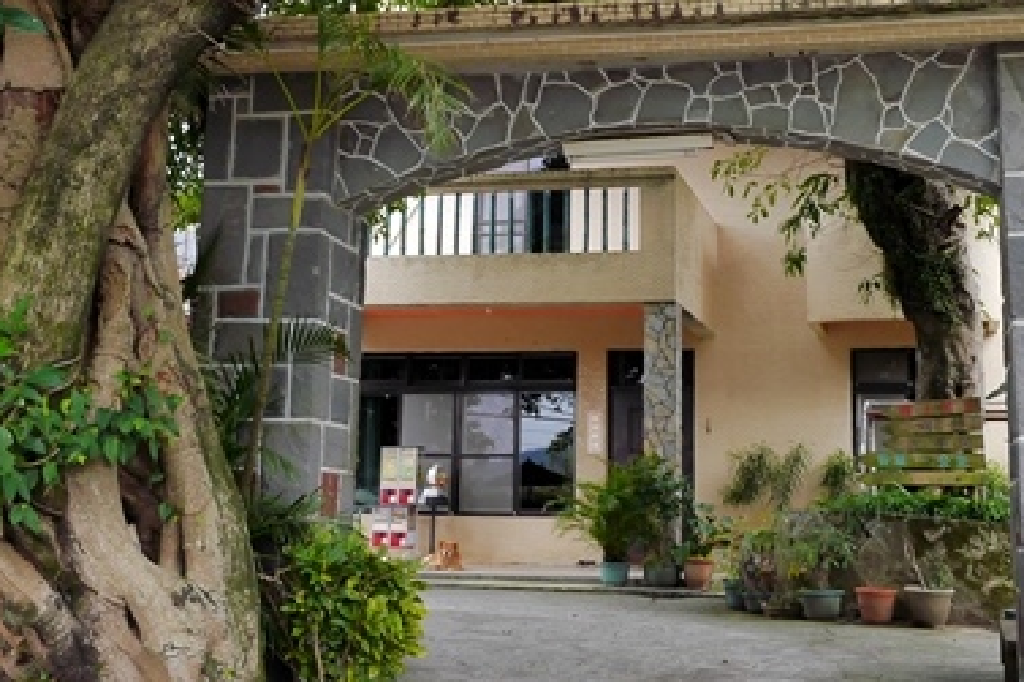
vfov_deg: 25.2
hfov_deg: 37.5
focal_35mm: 53
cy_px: 186
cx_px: 549
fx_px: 1507
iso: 200
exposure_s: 1/50
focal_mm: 15
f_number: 8
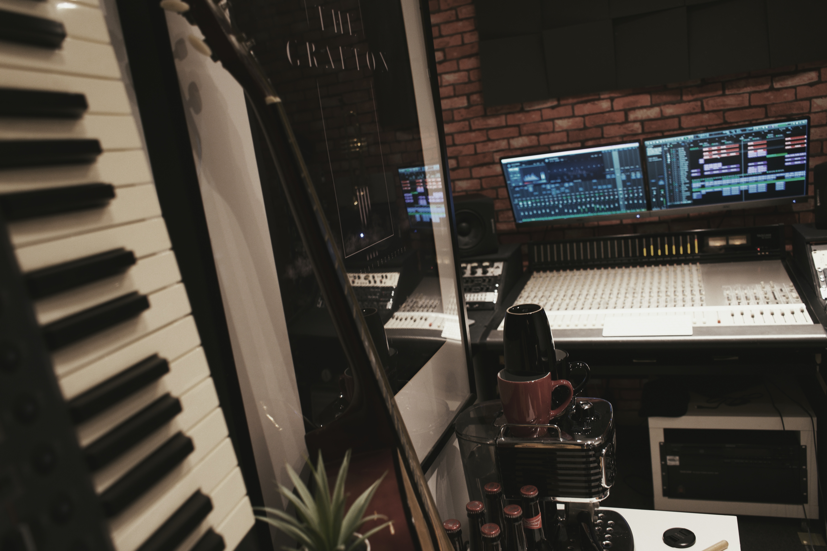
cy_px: 276
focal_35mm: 29
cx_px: 414
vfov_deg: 45.0
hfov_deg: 63.7
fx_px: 666
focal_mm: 29
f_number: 5
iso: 200
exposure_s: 1/4
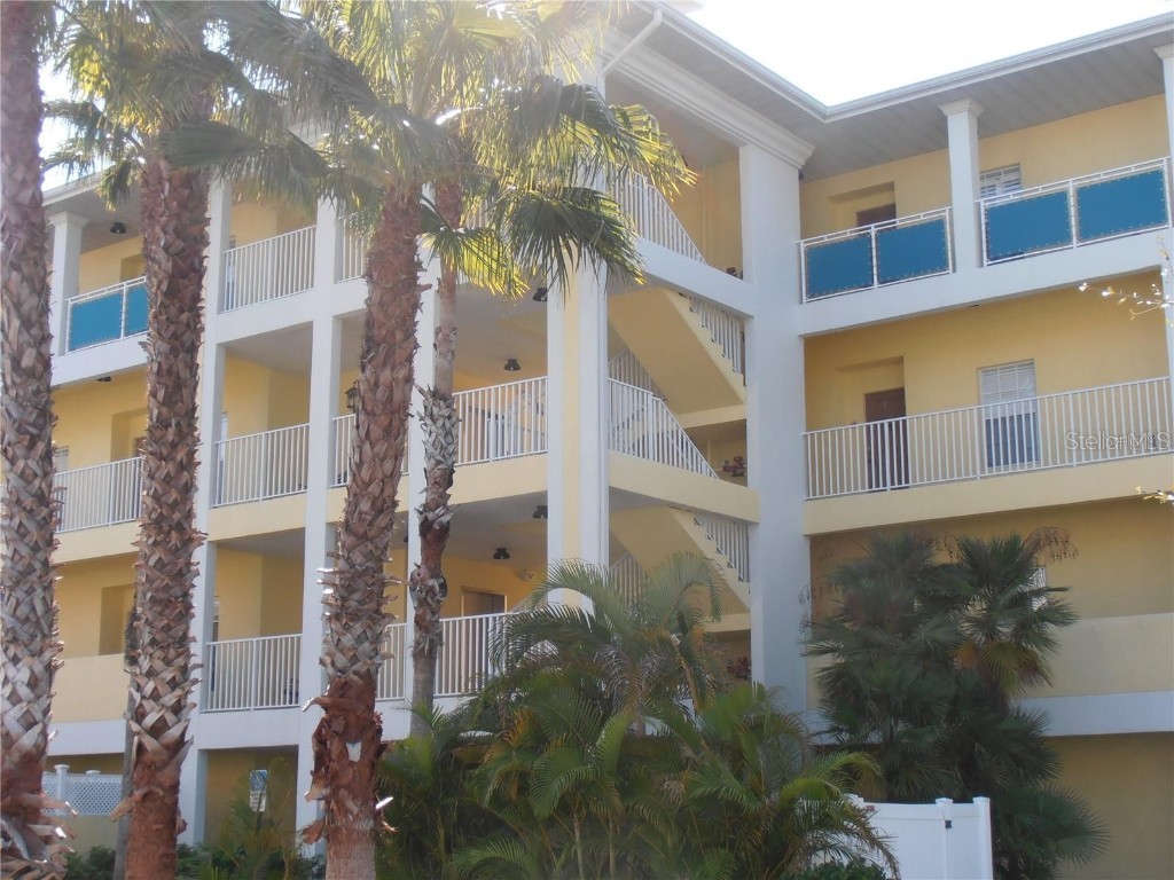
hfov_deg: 33.8
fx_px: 1933
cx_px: 587
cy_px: 440
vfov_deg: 25.7
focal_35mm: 57
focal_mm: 10.04
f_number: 4.5
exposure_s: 1/200
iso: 80
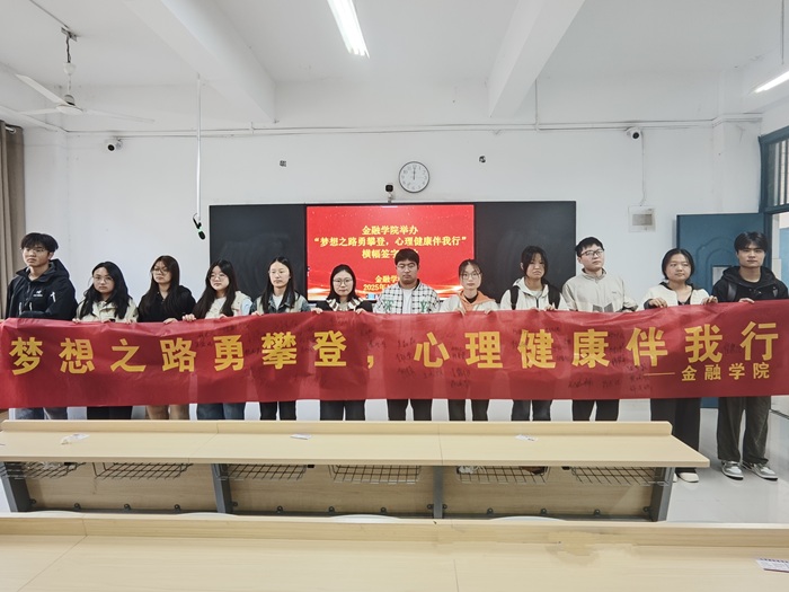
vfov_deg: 66.0
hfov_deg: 81.7
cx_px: 394
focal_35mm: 20
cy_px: 296
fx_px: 456
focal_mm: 2.16
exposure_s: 1/25
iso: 1000
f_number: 2.2
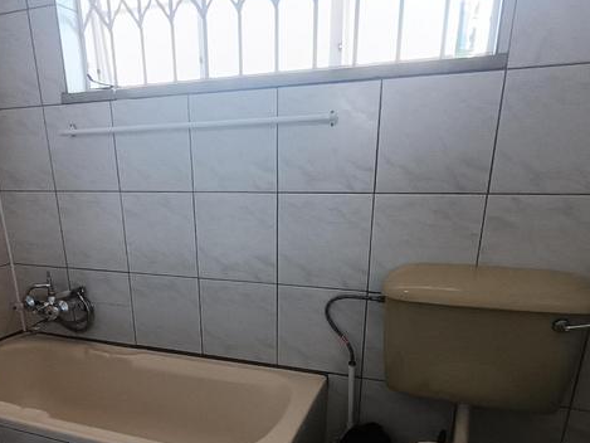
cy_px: 326
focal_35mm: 29
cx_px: 248
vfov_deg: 46.7
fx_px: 494
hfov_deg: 61.3
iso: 467
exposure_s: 1/50
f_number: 2.2
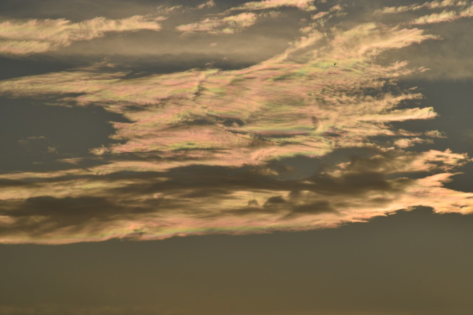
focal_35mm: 300
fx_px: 3941
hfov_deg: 6.9
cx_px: 236
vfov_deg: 4.6
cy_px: 158
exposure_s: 1/200
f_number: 16
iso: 100
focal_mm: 200
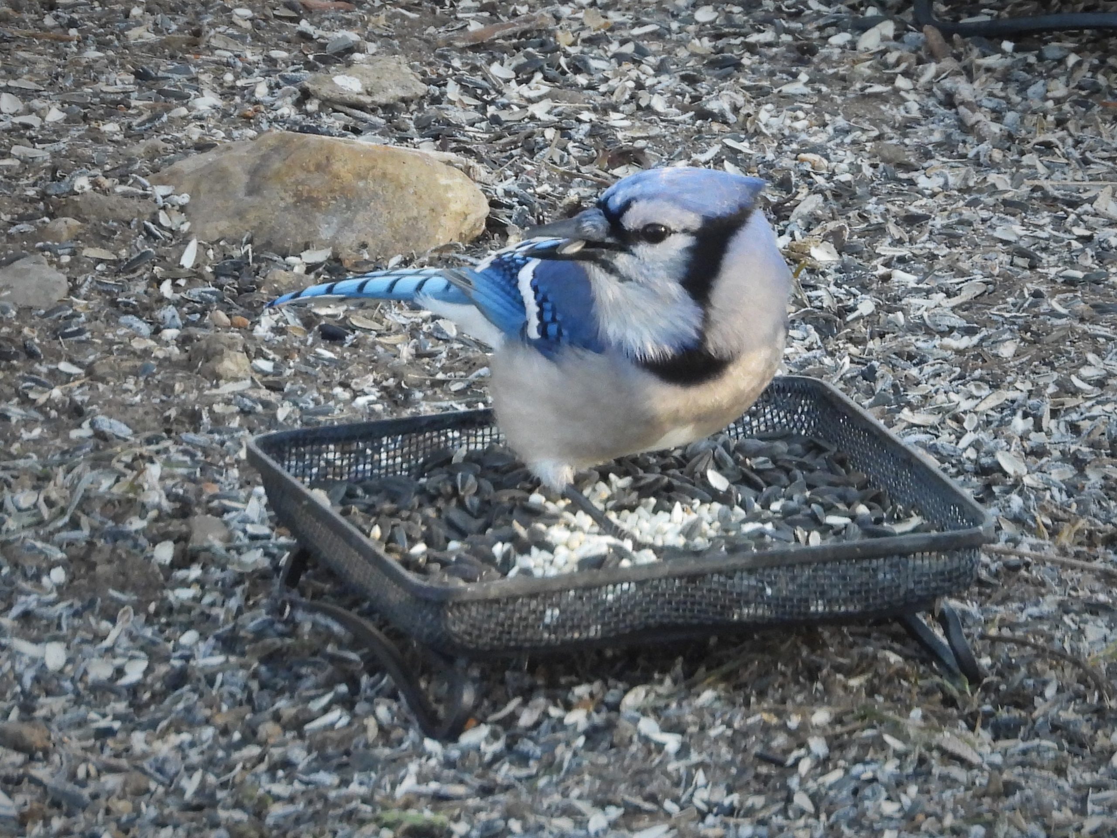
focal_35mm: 1200
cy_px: 419
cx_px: 558
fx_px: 38729
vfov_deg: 1.2
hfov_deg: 1.7
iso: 560
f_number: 5.6
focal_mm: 216
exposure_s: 1/125
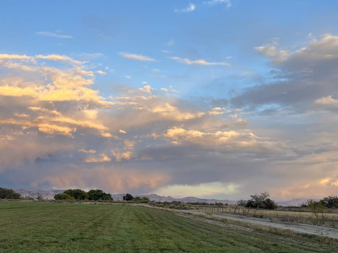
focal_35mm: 46
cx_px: 39
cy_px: 169
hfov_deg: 38.6
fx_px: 449
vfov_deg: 31.3
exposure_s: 1/331
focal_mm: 5.1
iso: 50
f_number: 1.6
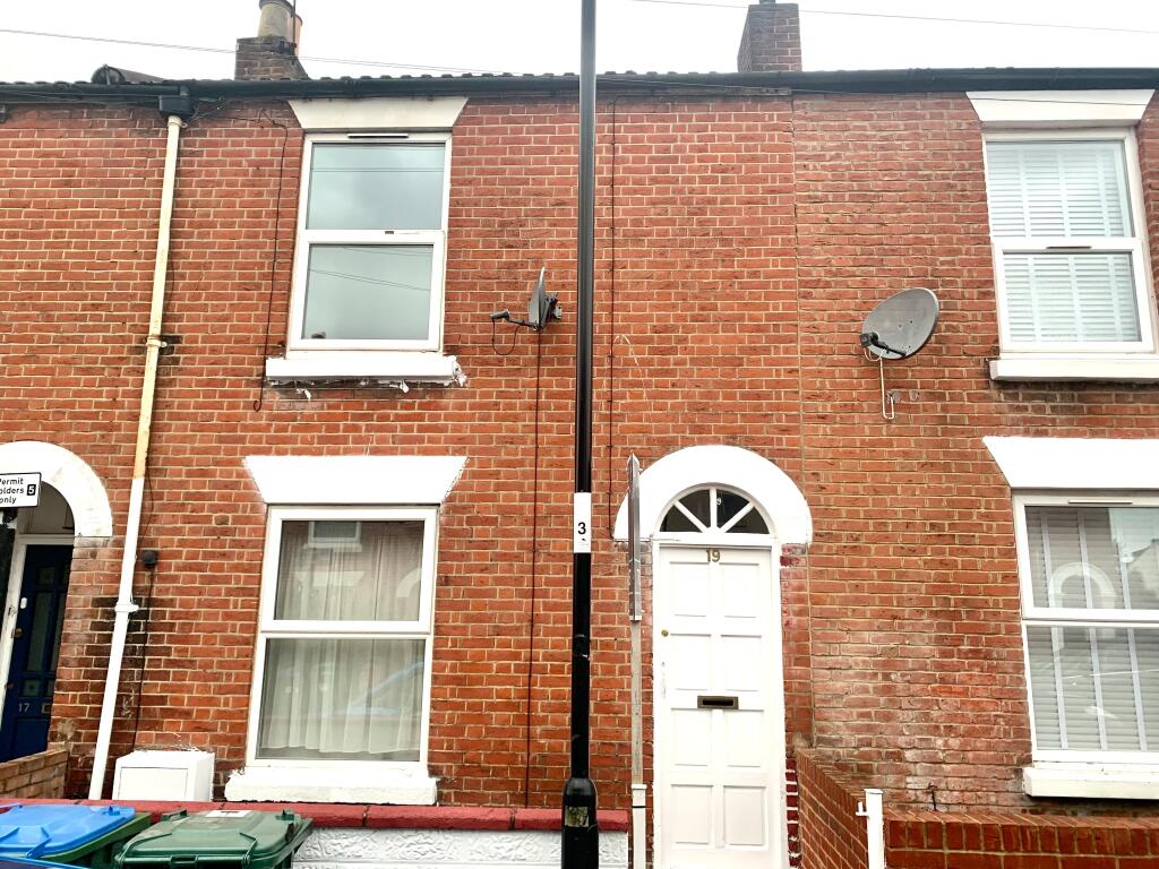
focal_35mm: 26
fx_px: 871
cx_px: 580
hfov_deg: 67.3
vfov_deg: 53.1
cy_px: 434
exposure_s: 1/90
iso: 100
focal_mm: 4.25
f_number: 1.8
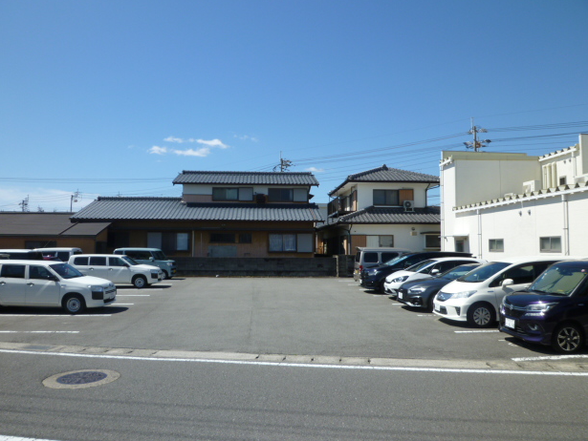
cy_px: 223
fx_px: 442
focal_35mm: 26
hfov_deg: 67.3
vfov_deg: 53.1
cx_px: 285
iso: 80
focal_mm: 4.5
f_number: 4.5
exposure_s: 1/400
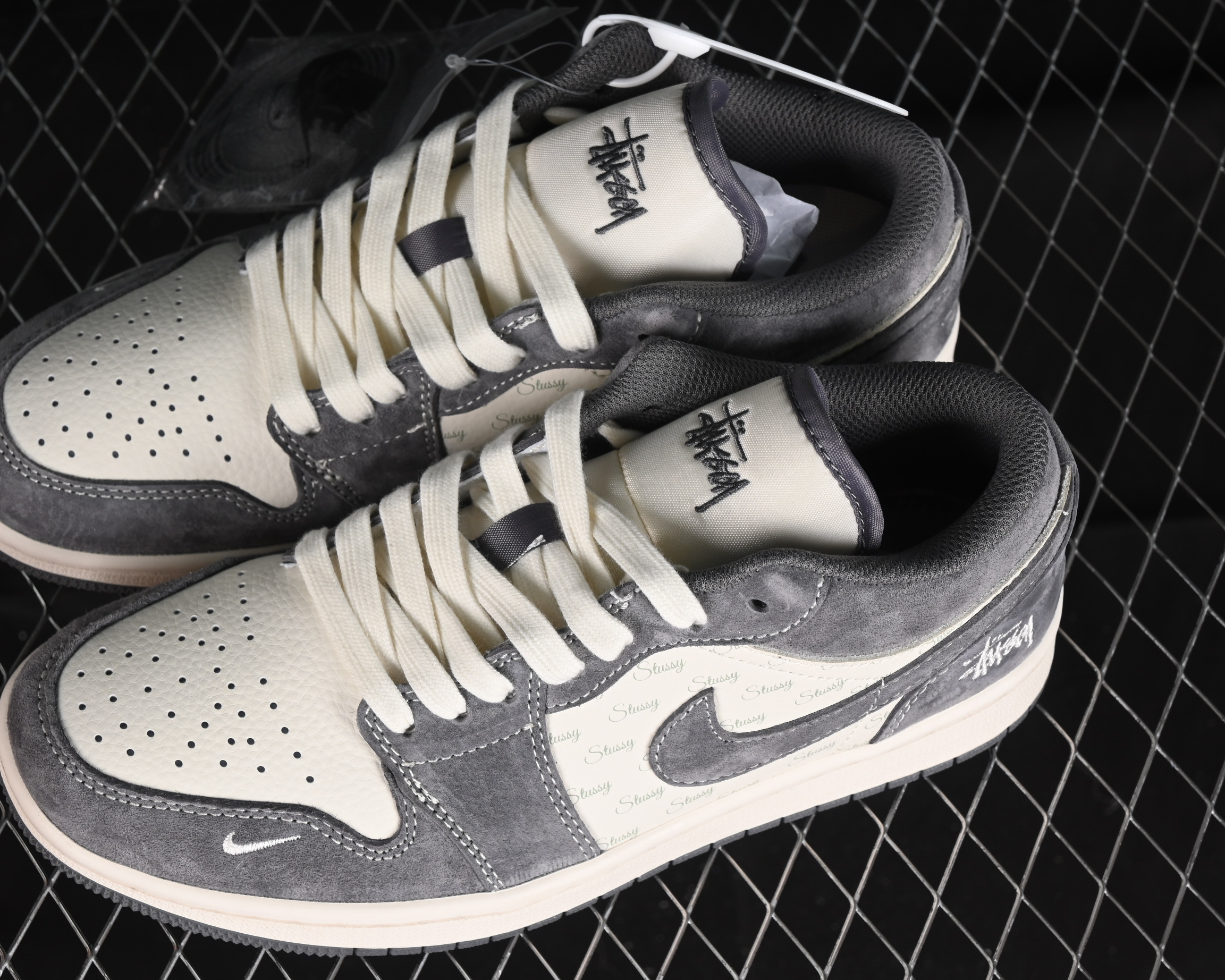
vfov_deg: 18.1
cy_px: 490
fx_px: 3082
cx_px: 508
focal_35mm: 85
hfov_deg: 22.5
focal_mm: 50
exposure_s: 1/80
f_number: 7.1
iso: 160
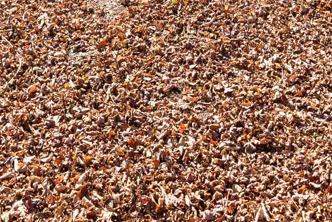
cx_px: 152
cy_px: -278
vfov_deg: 14.3
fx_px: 664
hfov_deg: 28.0
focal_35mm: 72
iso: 200
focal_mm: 15
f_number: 10
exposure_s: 1/160
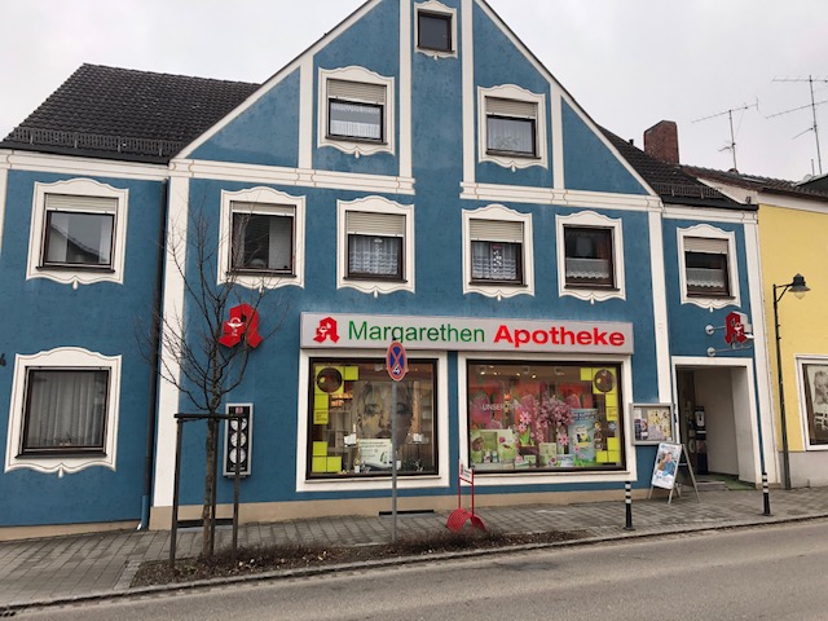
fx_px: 670
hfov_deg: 63.4
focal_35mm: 28
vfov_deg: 49.7
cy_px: 310
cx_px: 414
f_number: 1.8
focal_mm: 4
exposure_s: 1/340
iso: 20
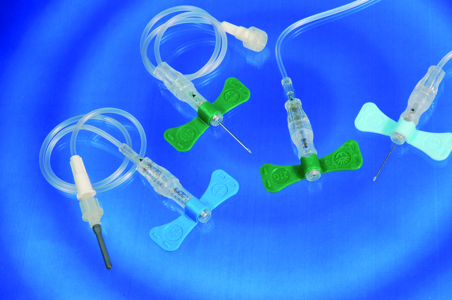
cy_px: 150
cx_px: 226
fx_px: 1317
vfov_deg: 13.0
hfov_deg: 19.5
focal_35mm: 105
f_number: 25
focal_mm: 70
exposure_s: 1/13
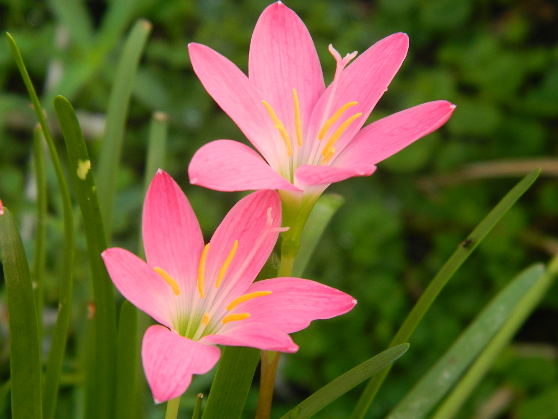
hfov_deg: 13.2
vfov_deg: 9.9
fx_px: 2418
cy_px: 210
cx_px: 279
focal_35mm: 150
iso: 110
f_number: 4.9
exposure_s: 1/60
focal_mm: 27
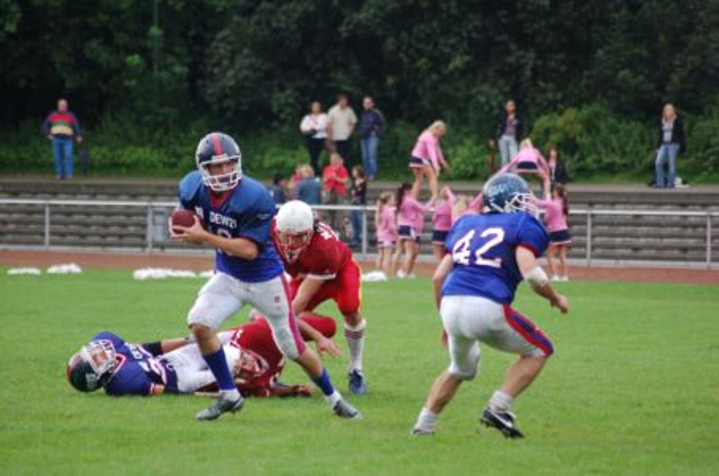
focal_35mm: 225
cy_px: 238
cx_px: 360
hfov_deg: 9.2
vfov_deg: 6.1
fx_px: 4484
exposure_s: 1/320
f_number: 4.5
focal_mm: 150
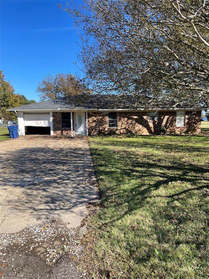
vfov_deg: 69.4
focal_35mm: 25
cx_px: 104
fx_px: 201
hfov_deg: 54.9
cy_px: 140
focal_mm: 5.1
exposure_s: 1/969
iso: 32
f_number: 1.6
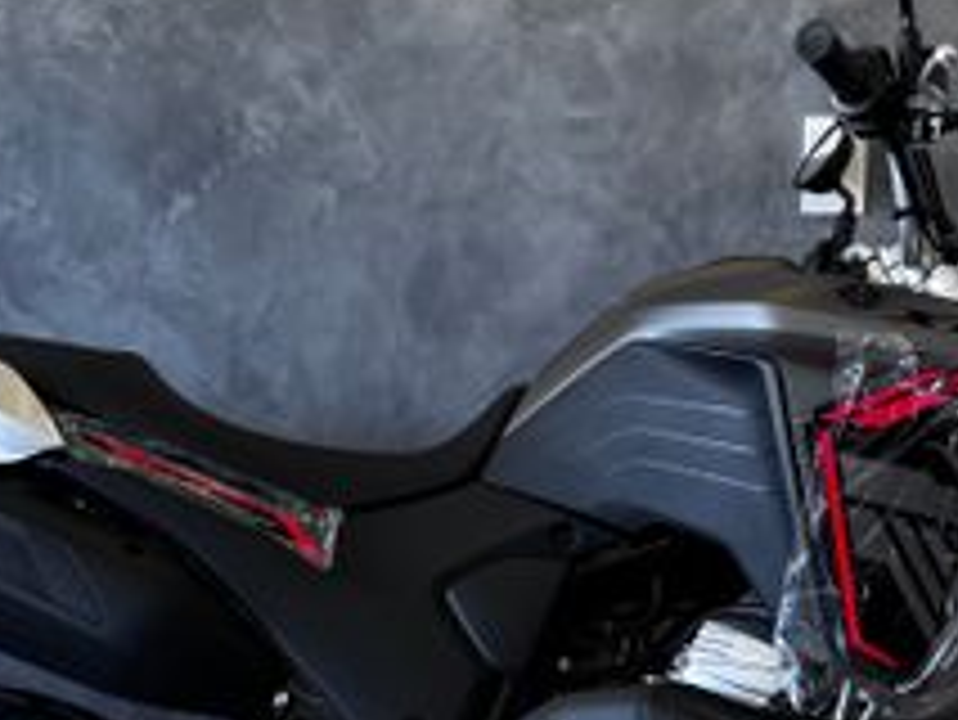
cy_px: 698
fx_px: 1468
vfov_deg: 26.3
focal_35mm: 53
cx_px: 625
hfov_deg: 35.9
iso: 160
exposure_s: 1/60
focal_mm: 6.76
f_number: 1.78
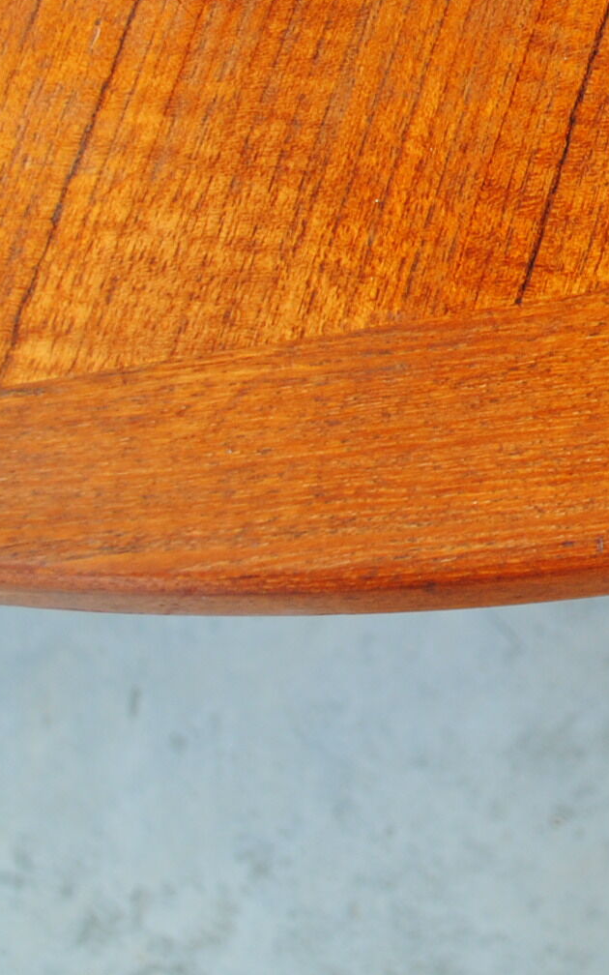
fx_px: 2337
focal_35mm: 88
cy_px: 144
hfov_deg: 14.2
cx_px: 812
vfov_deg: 23.1
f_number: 4.5
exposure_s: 1/80
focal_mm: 20
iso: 200
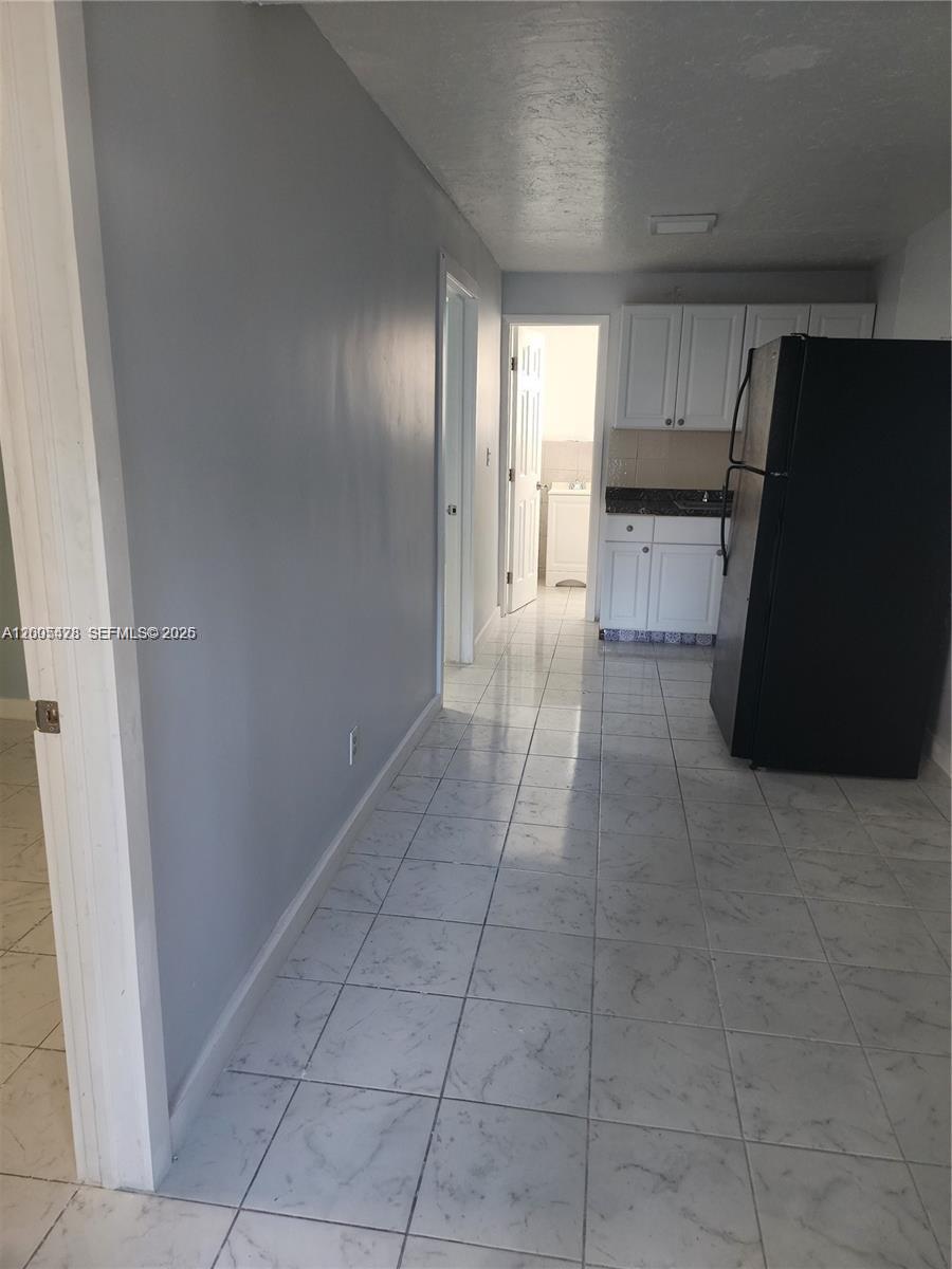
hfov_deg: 58.9
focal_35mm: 23
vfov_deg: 73.9
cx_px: 476
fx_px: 843
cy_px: 634
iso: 400
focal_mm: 6.4
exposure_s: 1/120
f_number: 1.8
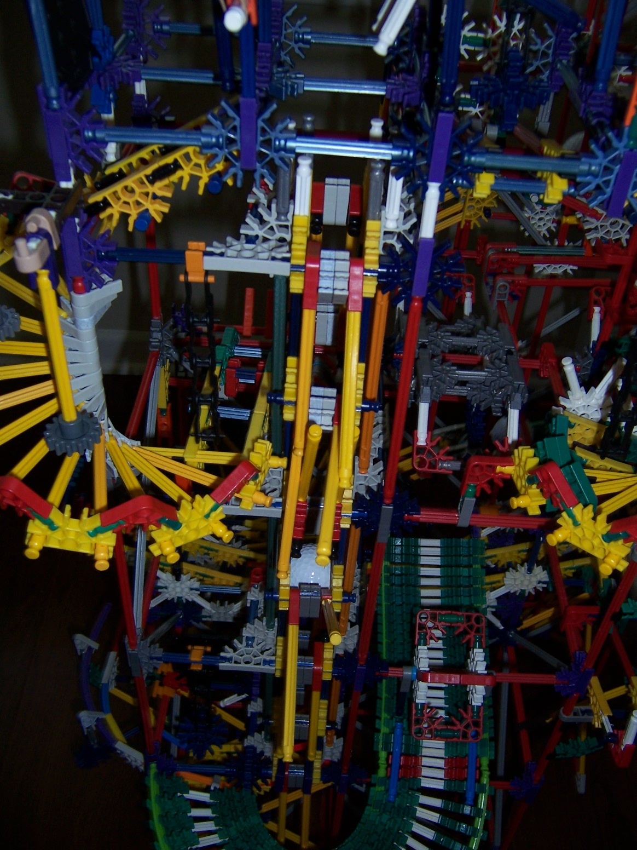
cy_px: 425
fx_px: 810
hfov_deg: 42.9
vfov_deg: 55.4
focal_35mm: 33
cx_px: 318
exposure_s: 1/60
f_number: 2.8
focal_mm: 5.5
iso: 80
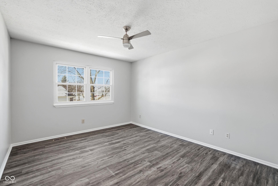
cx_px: 139
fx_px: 127
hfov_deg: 95.0
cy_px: 93
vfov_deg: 72.1
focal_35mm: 16
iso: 400
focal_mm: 16.5
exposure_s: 1/50
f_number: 7.1
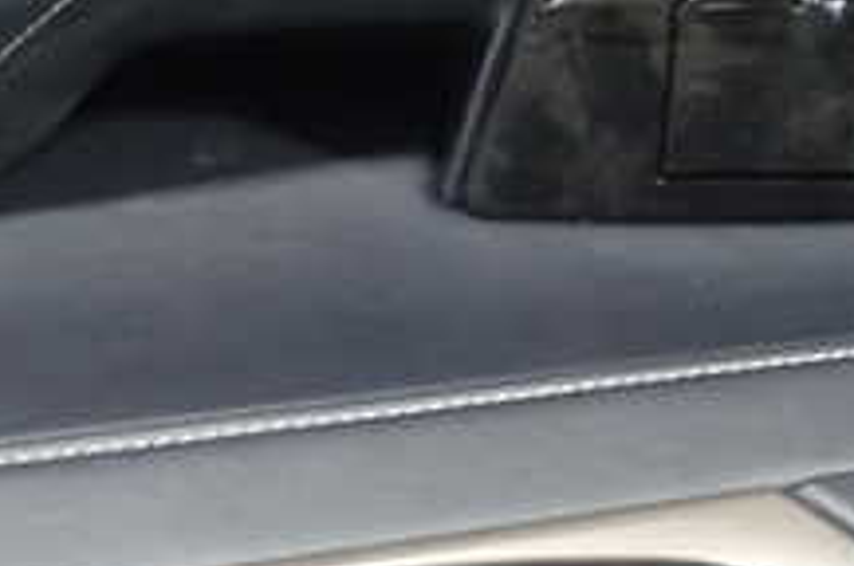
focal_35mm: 72
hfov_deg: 27.7
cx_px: 641
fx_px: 1705
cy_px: 220
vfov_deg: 18.8
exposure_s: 1/30
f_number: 2
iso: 640
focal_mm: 4.5
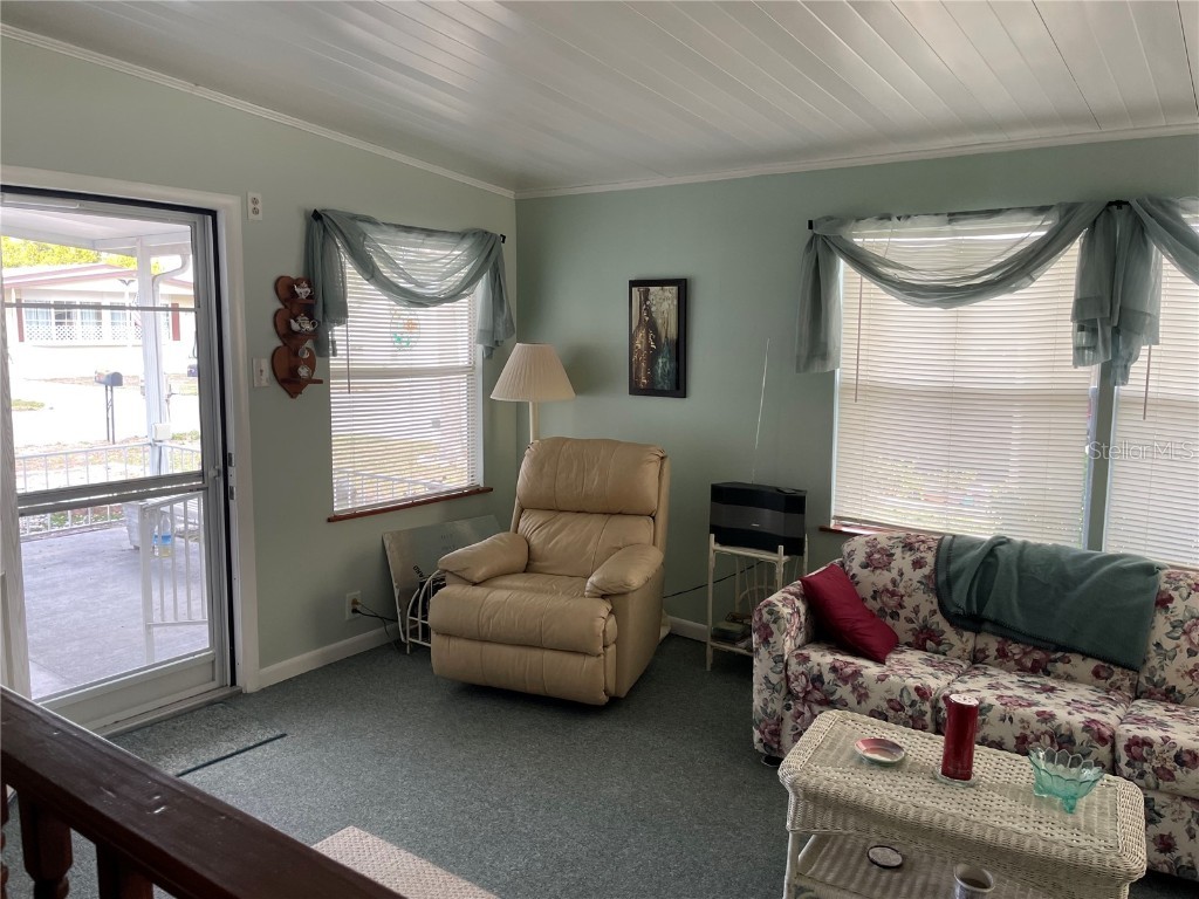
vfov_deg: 53.1
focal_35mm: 26
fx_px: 901
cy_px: 450
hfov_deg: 67.3
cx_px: 600
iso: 64
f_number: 1.6
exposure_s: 1/120
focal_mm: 4.2
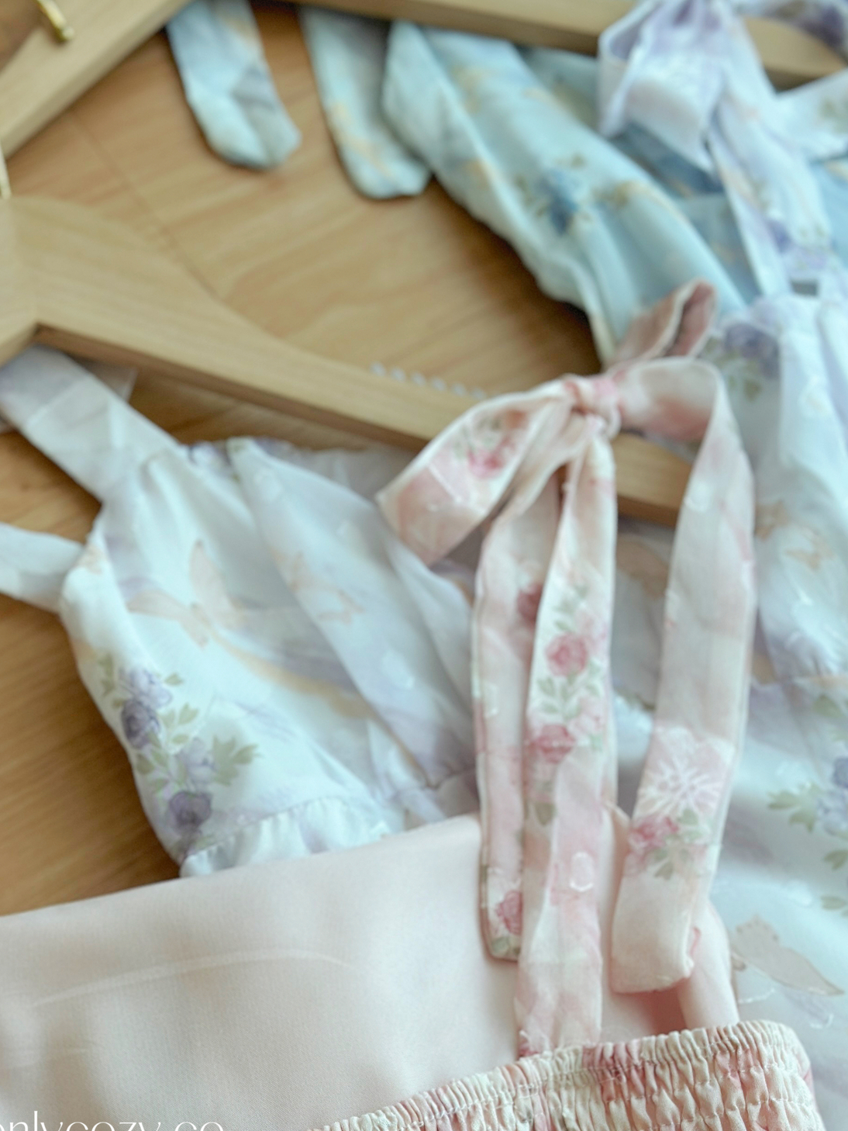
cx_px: 259
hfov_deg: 18.6
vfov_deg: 24.3
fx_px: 2580
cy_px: 923
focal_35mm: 79
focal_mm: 6.86
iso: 80
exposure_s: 1/267
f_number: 1.78
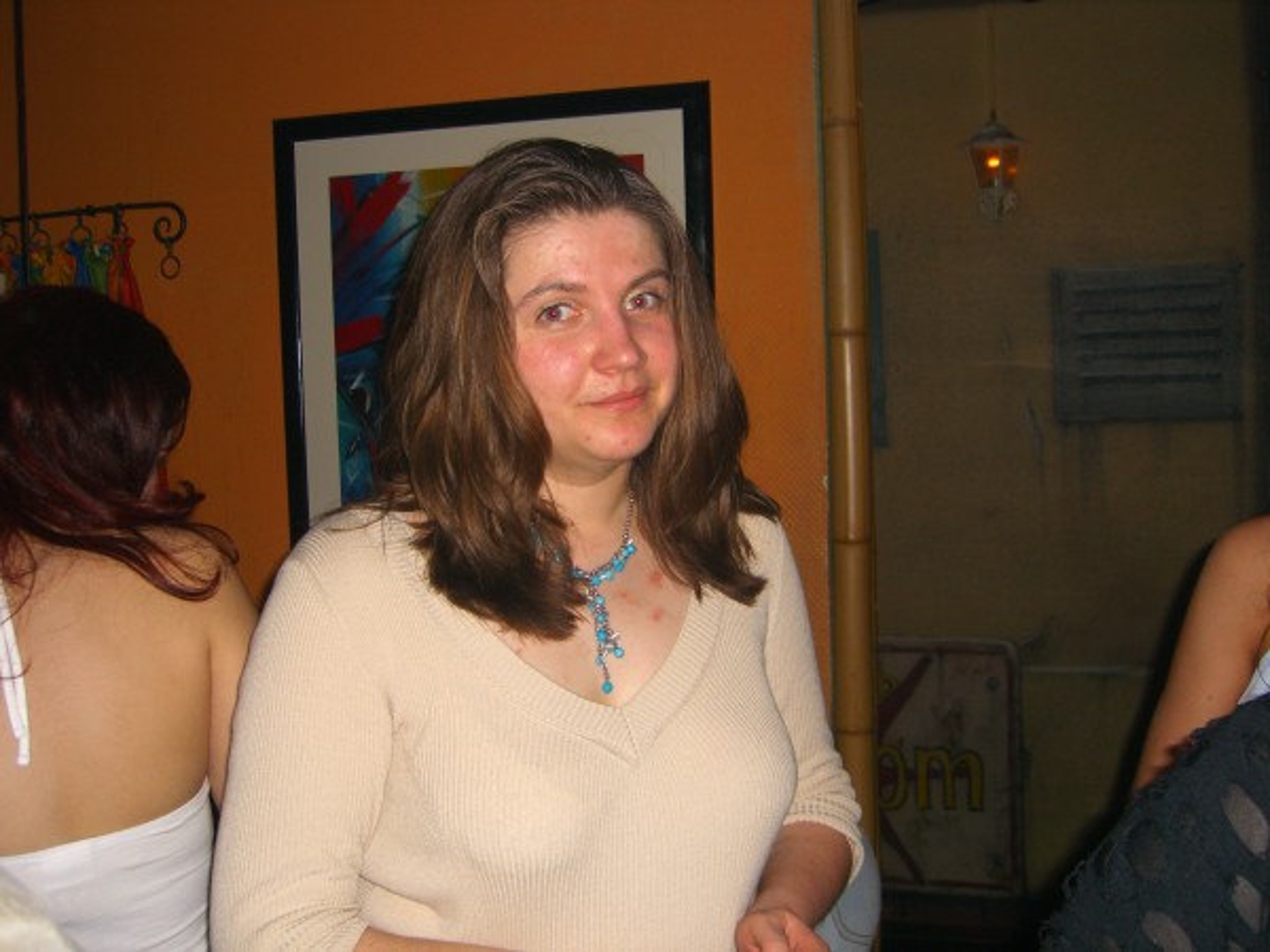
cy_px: 476
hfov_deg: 49.0
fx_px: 1394
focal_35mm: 38
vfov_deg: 37.7
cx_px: 635
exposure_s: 1/60
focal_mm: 7.9
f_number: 2.8
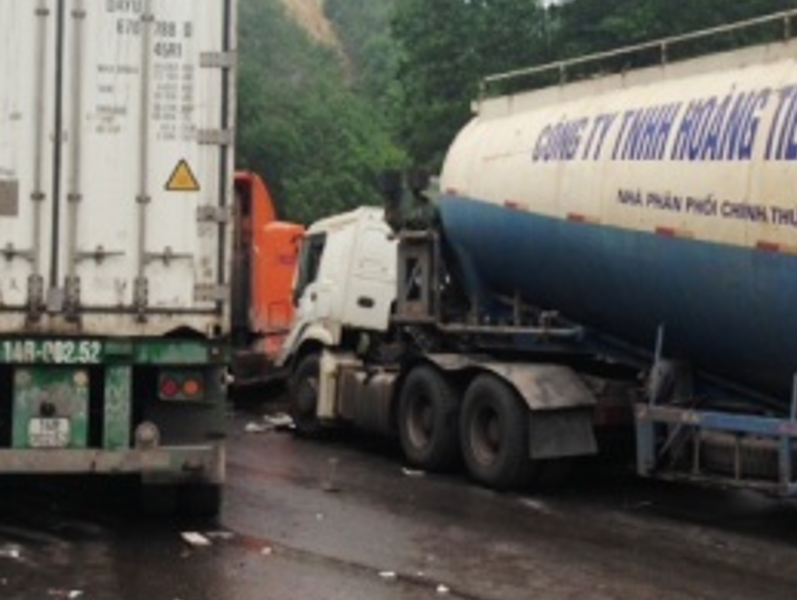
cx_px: 342
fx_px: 1314
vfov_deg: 25.7
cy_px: 268
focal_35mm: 57
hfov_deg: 33.7
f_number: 2.4
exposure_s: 1/511
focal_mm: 4.13
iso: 50
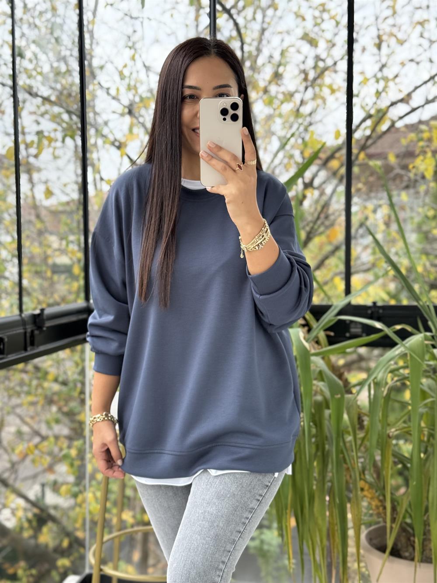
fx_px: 808
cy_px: 292
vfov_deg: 39.7
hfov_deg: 30.3
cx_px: 218
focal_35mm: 48
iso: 125
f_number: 1.78
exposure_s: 1/242
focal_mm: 6.76
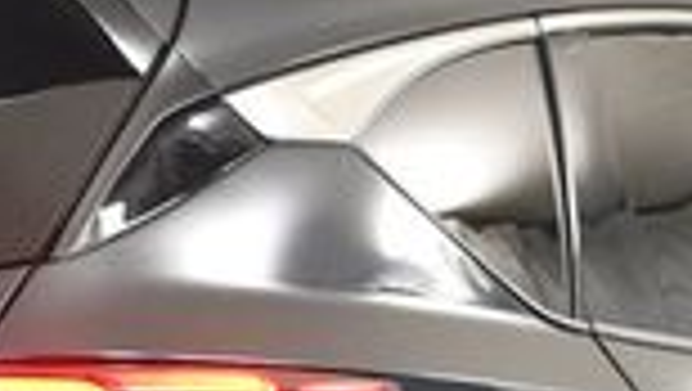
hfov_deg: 10.3
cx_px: 121
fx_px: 3839
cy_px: 692
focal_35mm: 209
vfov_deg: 5.7
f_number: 3.8
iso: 1600
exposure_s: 1/125
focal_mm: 24
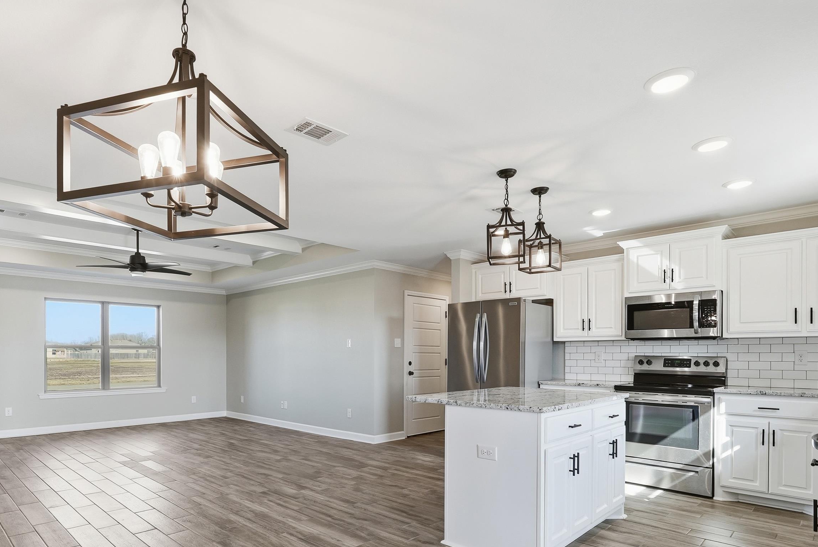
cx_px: 352
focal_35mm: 21
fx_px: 477
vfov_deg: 58.5
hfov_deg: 80.7
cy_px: 356
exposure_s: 1/125
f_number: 9
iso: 250
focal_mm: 16
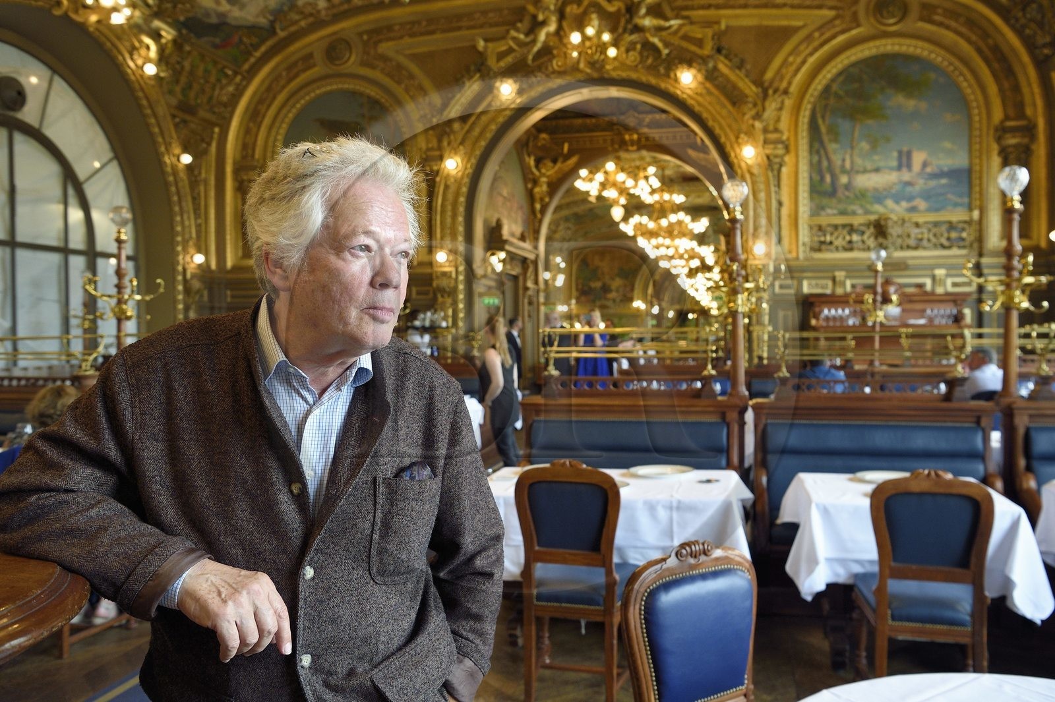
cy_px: 351
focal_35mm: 32
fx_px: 937
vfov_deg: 41.1
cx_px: 528
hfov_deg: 58.7
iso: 1600
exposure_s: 1/80
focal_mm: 32
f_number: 5.6
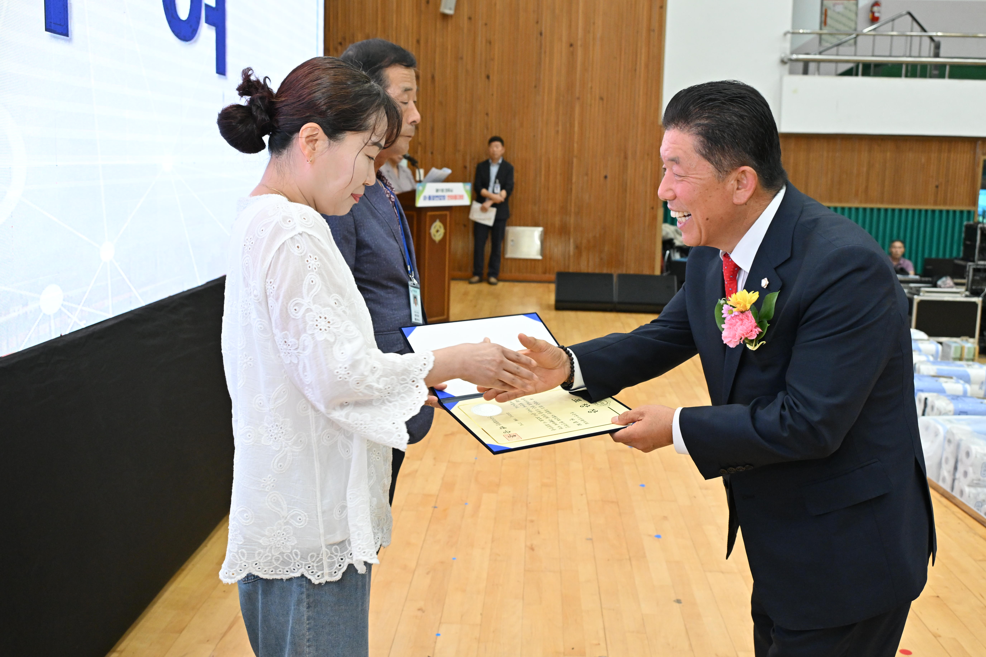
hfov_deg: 52.4
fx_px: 1001
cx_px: 497
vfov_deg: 36.3
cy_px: 298
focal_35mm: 37
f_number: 6.3
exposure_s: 1/250
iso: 2500
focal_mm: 32.5
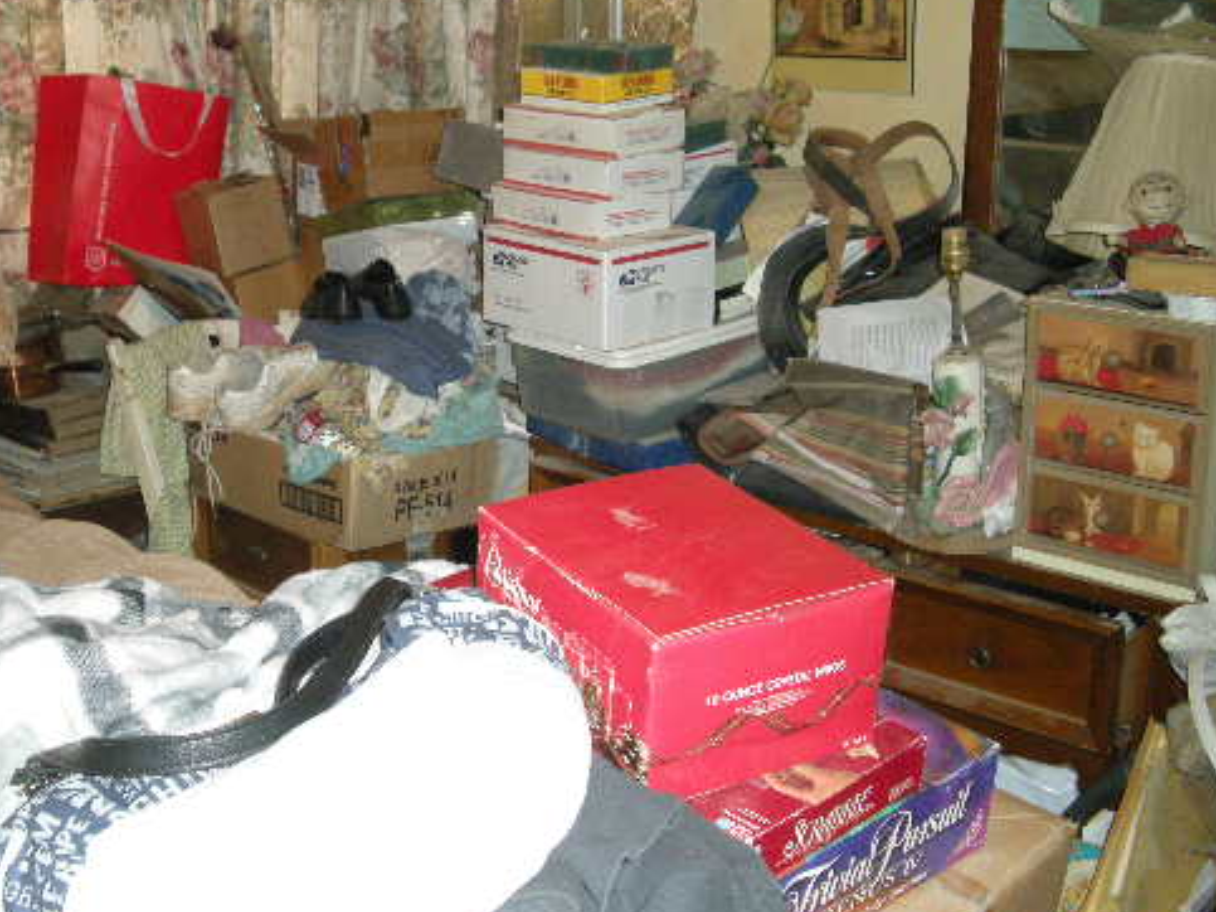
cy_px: 406
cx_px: 423
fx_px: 1721
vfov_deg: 29.6
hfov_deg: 38.6
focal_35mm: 49
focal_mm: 7.9
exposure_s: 1/60
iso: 249
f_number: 2.8
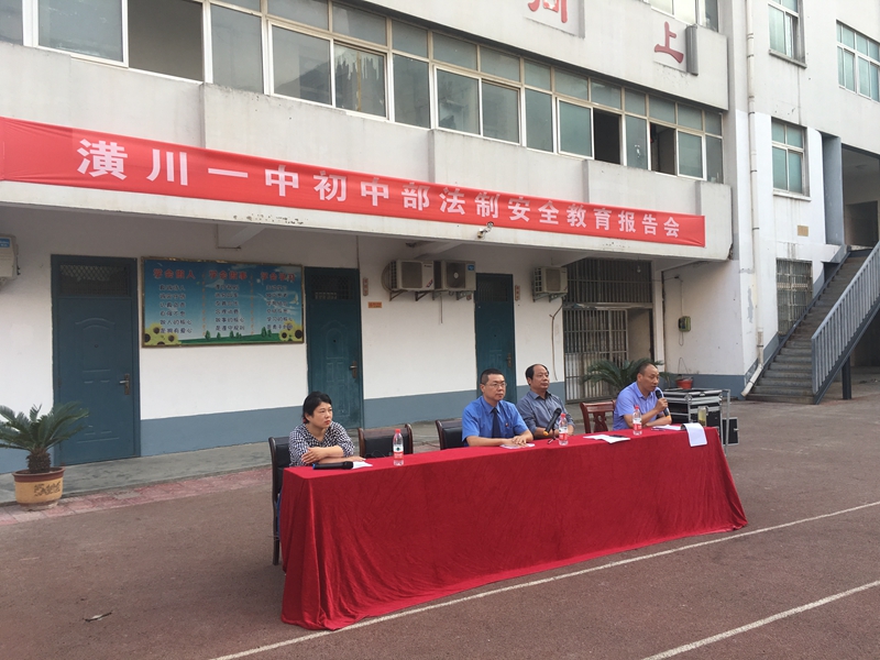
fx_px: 737
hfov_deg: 61.7
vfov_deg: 48.2
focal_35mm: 29
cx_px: 440
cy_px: 330
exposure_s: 1/109
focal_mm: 4.15
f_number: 2.2
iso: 25
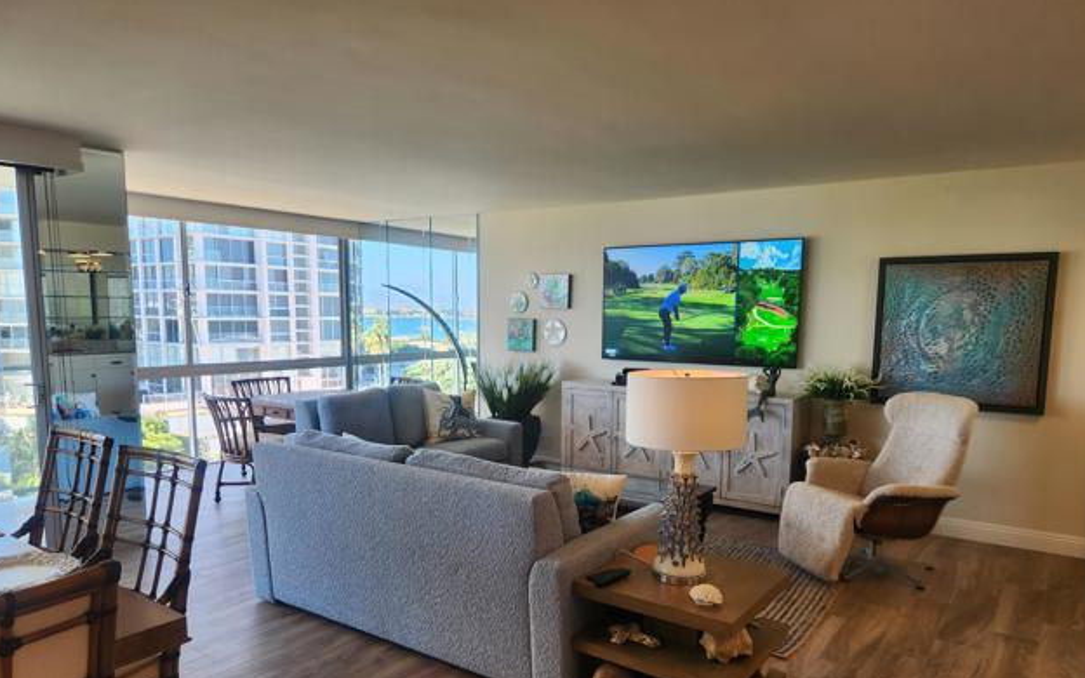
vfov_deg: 49.0
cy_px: 409
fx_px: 739
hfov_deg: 72.5
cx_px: 546
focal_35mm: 25
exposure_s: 1/180
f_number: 1.8
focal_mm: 5.4
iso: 40
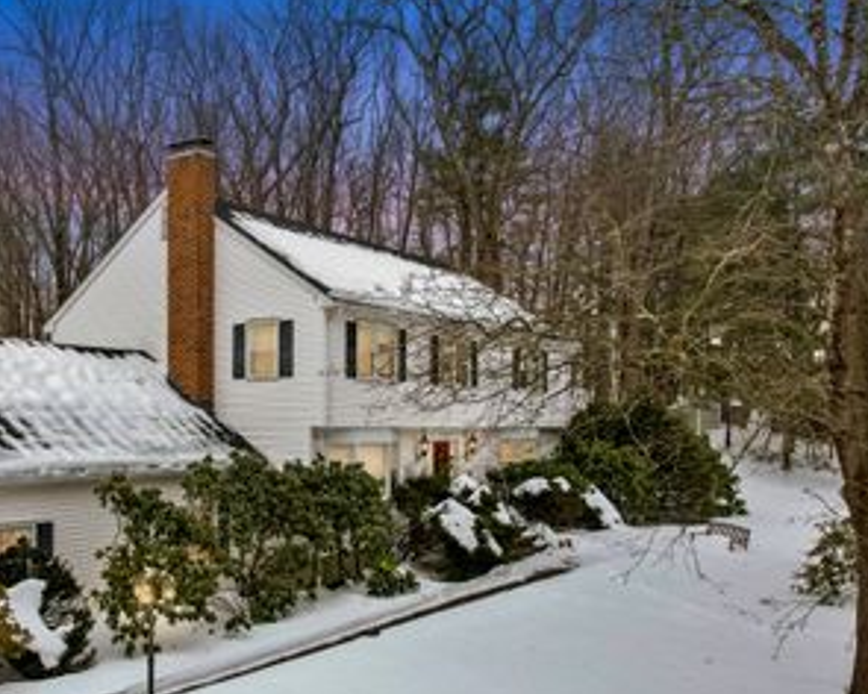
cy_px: 448
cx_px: 259
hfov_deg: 50.2
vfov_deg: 41.8
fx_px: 899
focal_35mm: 35
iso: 200
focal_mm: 8.38
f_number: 2.8
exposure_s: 1/1250
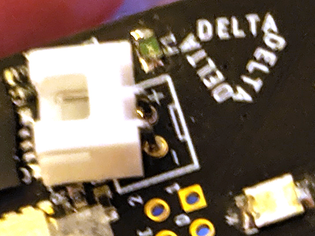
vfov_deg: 9.6
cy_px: 283
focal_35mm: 152
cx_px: 183
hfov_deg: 13.0
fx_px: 1383
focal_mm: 4.44
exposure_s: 1/23.3
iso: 151
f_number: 1.8
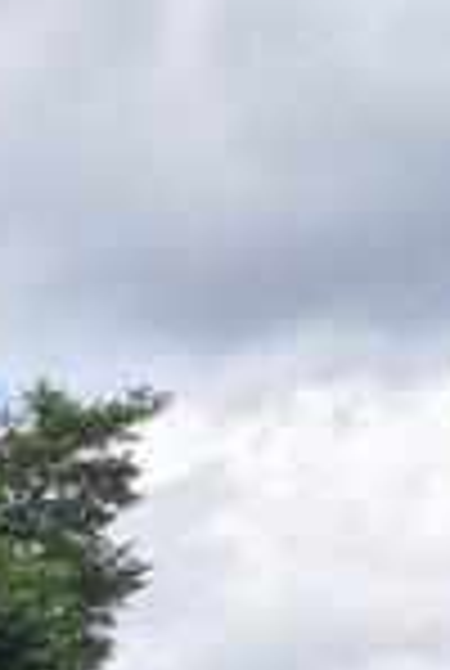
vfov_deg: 18.1
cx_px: -1503
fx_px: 1792
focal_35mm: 96
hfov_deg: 7.5
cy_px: 1097
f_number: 6.3
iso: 100
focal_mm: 14
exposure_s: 1/200
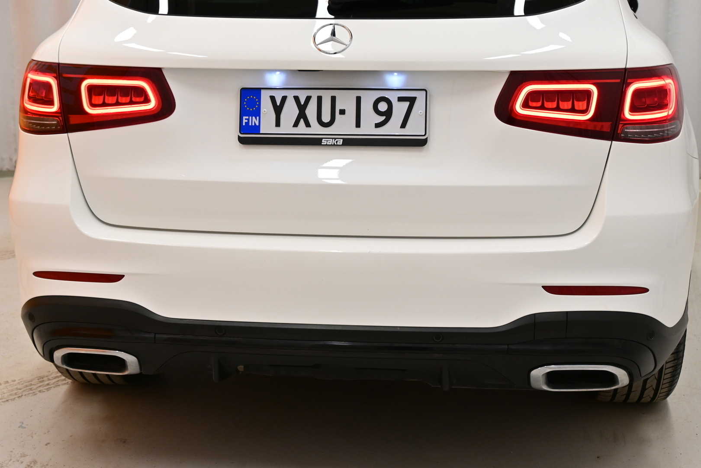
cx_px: 350
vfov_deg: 23.8
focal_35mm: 57
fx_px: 1110
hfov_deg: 35.1
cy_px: 234
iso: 800
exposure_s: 1/100
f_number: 5.6
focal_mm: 38
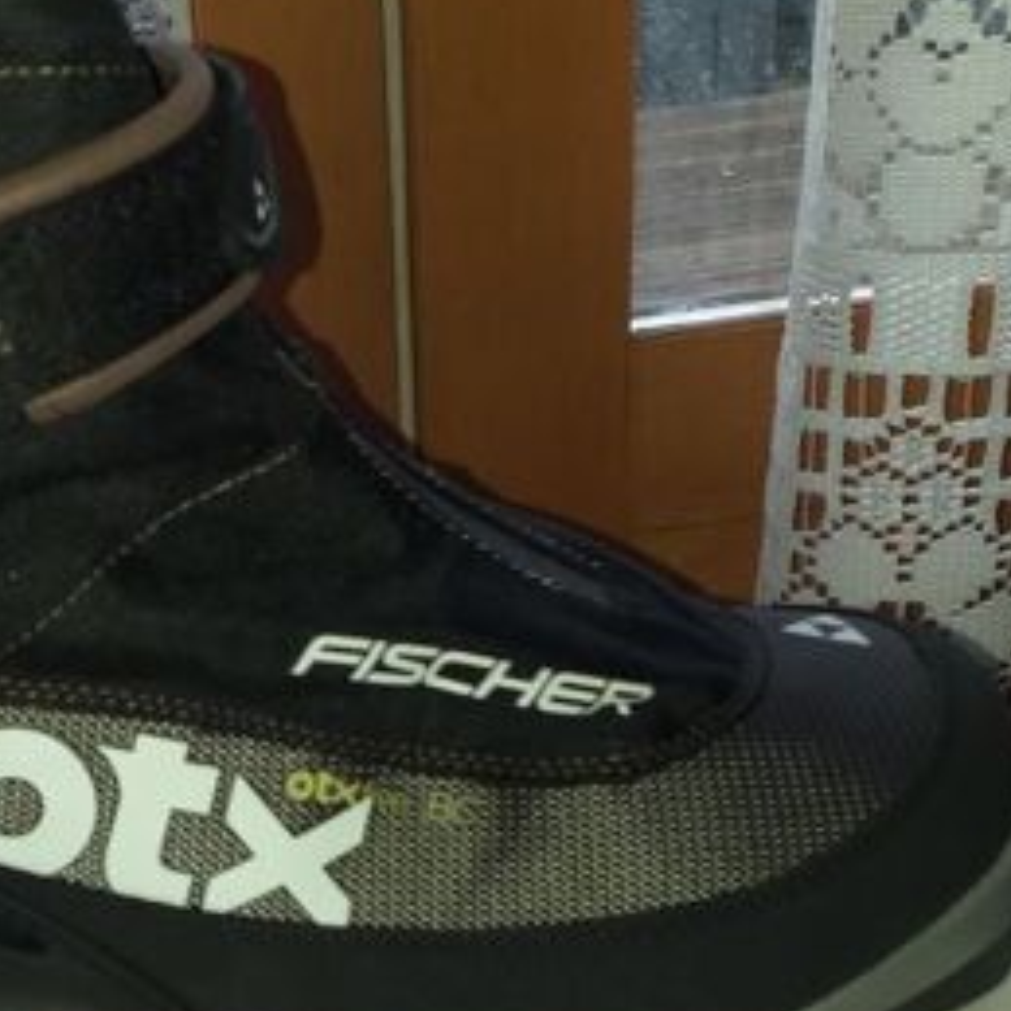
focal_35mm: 59
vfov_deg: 28.4
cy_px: 820
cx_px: 156
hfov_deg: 28.3
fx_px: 1950
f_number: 1.9
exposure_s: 1/100
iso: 50
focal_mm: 3.6
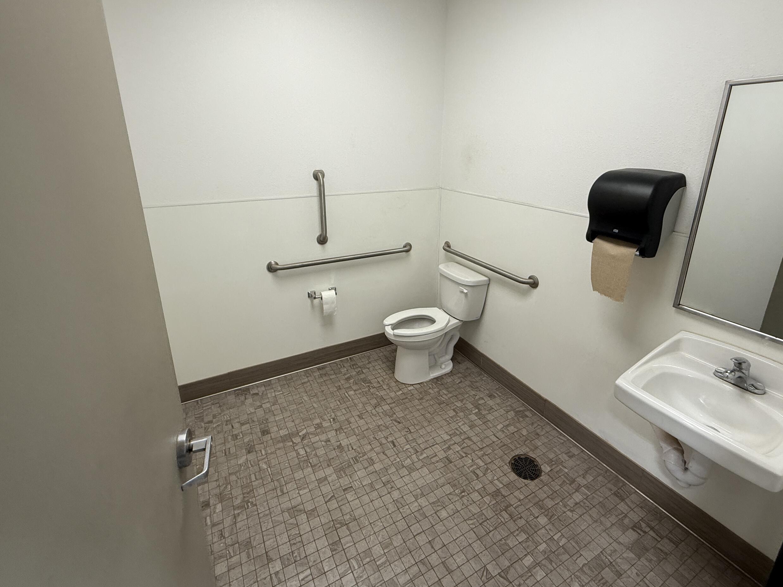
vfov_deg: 74.3
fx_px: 385
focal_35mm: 17
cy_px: 253
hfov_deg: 91.0
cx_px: 404
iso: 100
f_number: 2.2
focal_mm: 2.22
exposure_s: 1/120
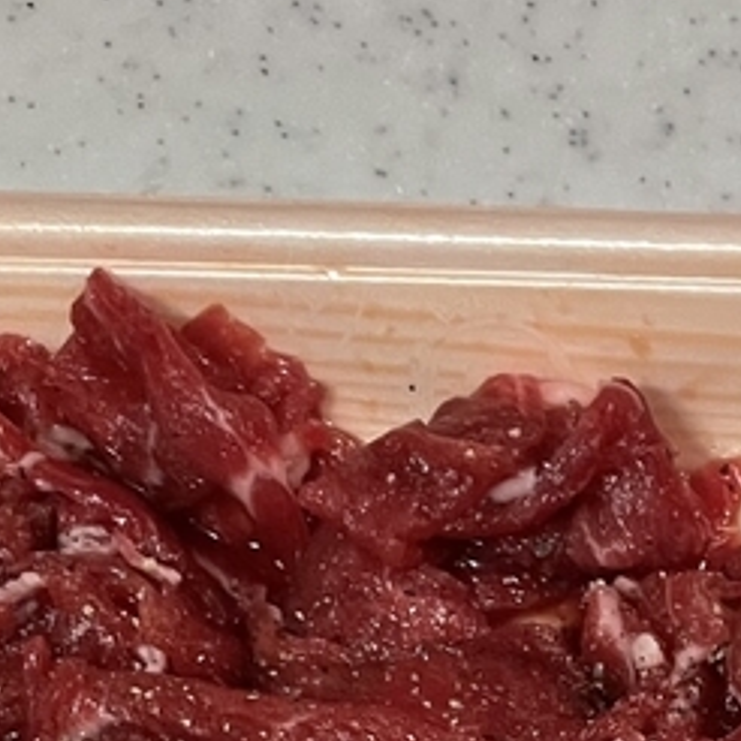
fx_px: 2712
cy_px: 1115
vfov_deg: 14.5
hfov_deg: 14.2
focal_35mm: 112
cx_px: 1217
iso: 320
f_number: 1.6
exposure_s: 1/50
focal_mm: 4.2
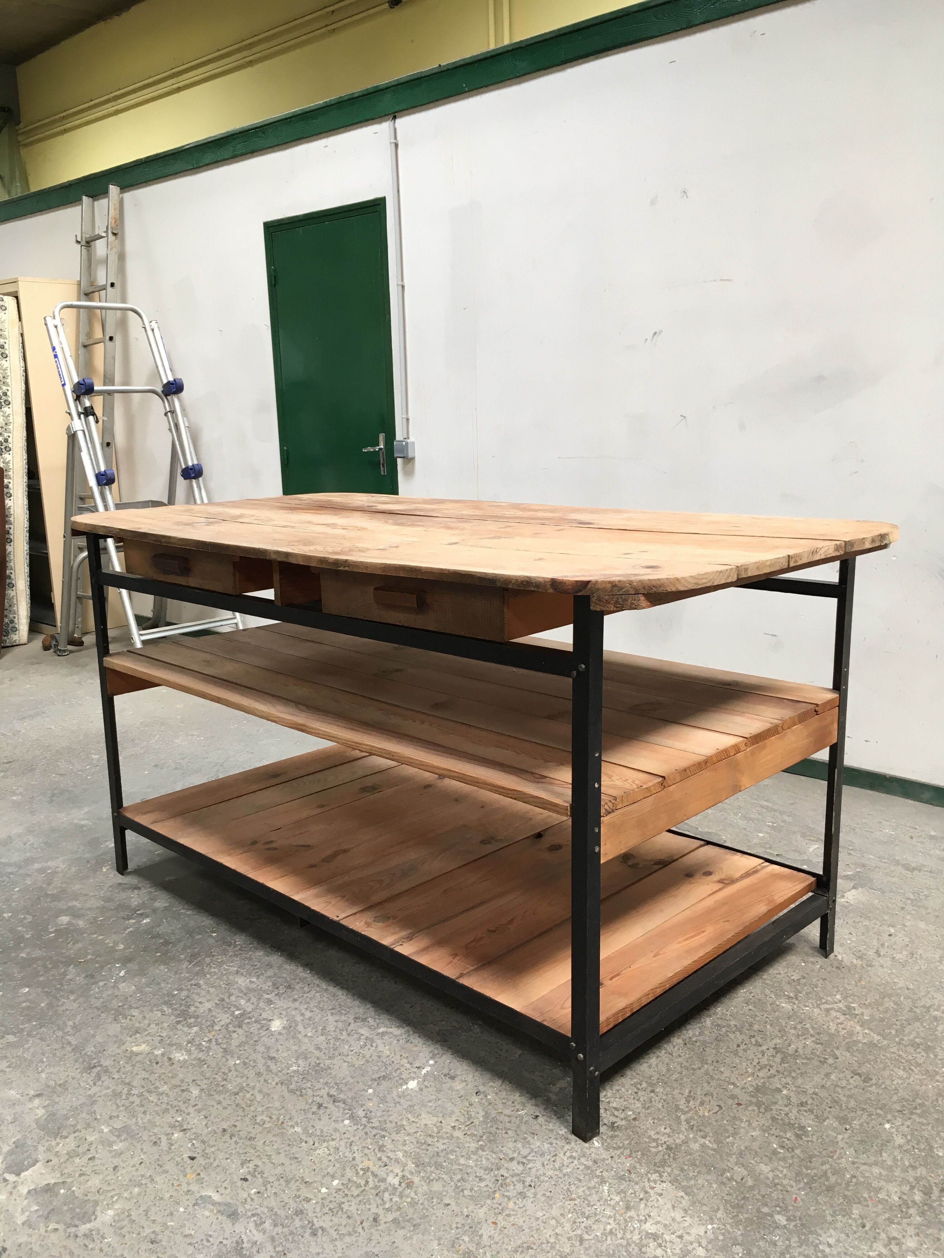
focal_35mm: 29
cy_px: 629
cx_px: 472
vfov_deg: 61.7
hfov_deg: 48.2
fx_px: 1054
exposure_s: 1/33
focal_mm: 4.15
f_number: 2.2
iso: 32
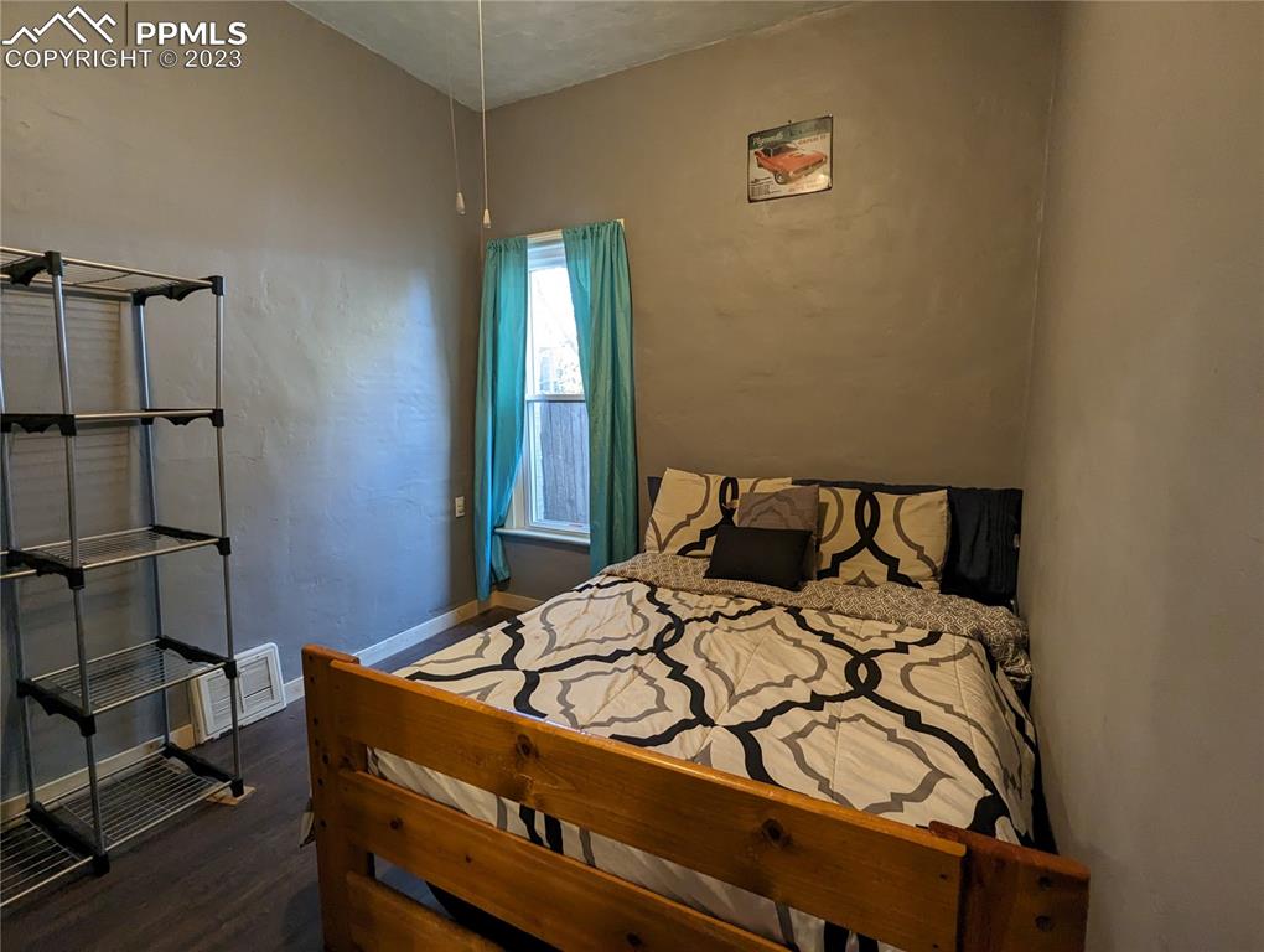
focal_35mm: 16
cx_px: 632
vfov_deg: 78.2
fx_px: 585
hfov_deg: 94.4
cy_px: 476
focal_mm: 2.35
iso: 259
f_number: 2.2
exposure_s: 1/34.6
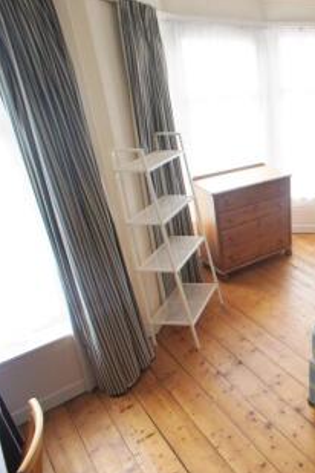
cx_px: 326
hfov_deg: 32.6
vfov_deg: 51.9
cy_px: 240
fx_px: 486
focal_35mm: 37
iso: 200
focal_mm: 16
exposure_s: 1/80
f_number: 4.5
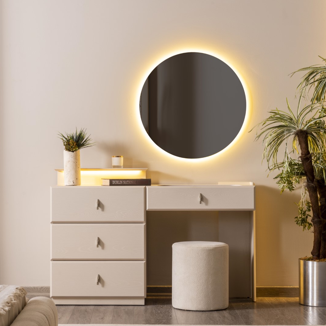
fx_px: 959
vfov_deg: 19.3
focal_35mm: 90
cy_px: 163
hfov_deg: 19.3
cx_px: 131
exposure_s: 1
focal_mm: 70
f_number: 13
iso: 100
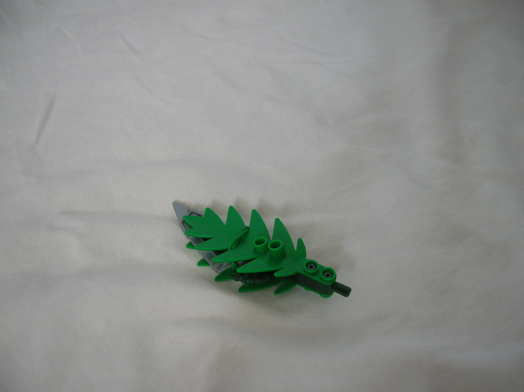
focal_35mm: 34
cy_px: 196
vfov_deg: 41.7
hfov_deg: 54.0
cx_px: 262
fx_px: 514
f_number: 2.9
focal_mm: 5.7
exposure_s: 1/4.2
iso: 118
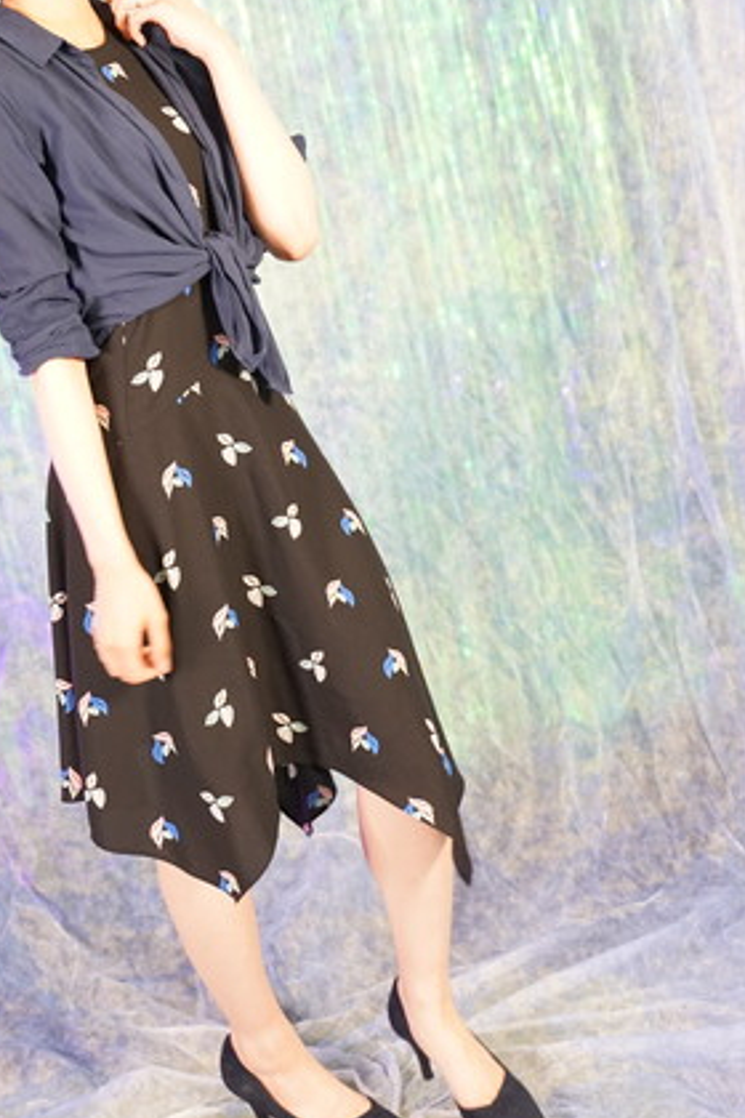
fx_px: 1987
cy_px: 498
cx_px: 233
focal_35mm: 64
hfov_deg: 21.1
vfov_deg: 31.4
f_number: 2.8
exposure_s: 1/60
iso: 1600
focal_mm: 42
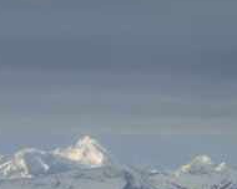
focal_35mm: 554
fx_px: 3886
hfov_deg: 3.5
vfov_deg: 2.8
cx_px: 76
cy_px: 153
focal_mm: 53.8
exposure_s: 1/200
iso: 80
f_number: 5.8
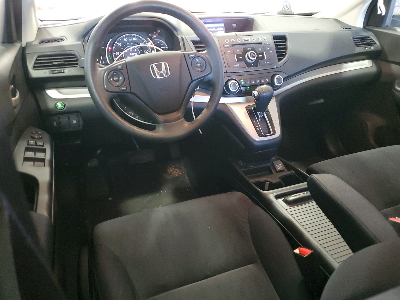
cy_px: 150
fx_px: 300
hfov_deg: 67.3
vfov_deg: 53.1
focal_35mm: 26
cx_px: 200
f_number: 1.5
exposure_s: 1/20
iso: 301
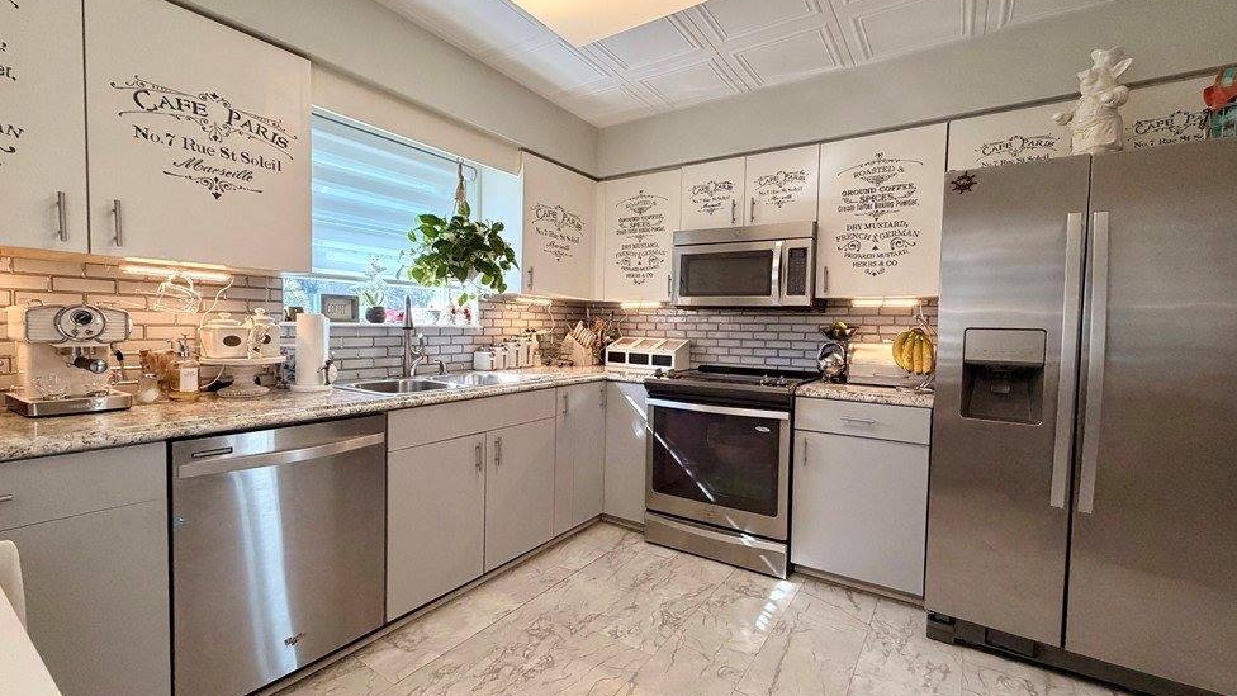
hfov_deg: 99.4
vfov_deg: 67.1
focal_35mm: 16
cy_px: 347
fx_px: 525
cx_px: 618
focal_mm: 2.22
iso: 320
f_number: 2.2
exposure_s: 1/120
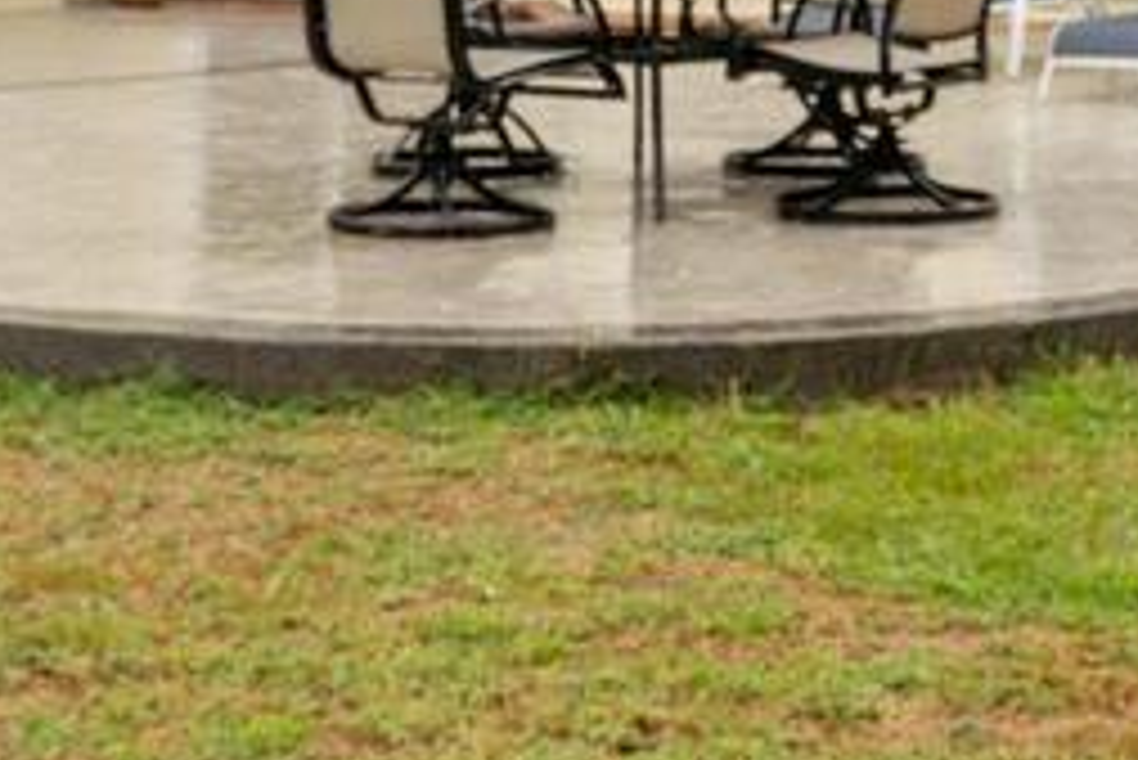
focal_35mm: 101
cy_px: -191
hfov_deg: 19.9
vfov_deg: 13.2
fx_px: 3194
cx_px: 981
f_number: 9
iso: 400
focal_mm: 25
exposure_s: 1/100
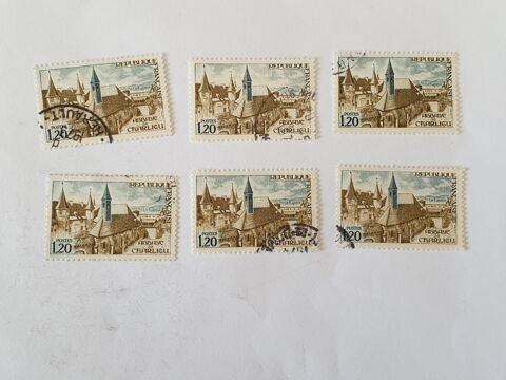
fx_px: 380
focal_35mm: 26
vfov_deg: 53.1
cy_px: 190
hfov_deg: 67.3
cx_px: 253
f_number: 2.4
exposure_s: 1/50
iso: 100
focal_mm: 4.3
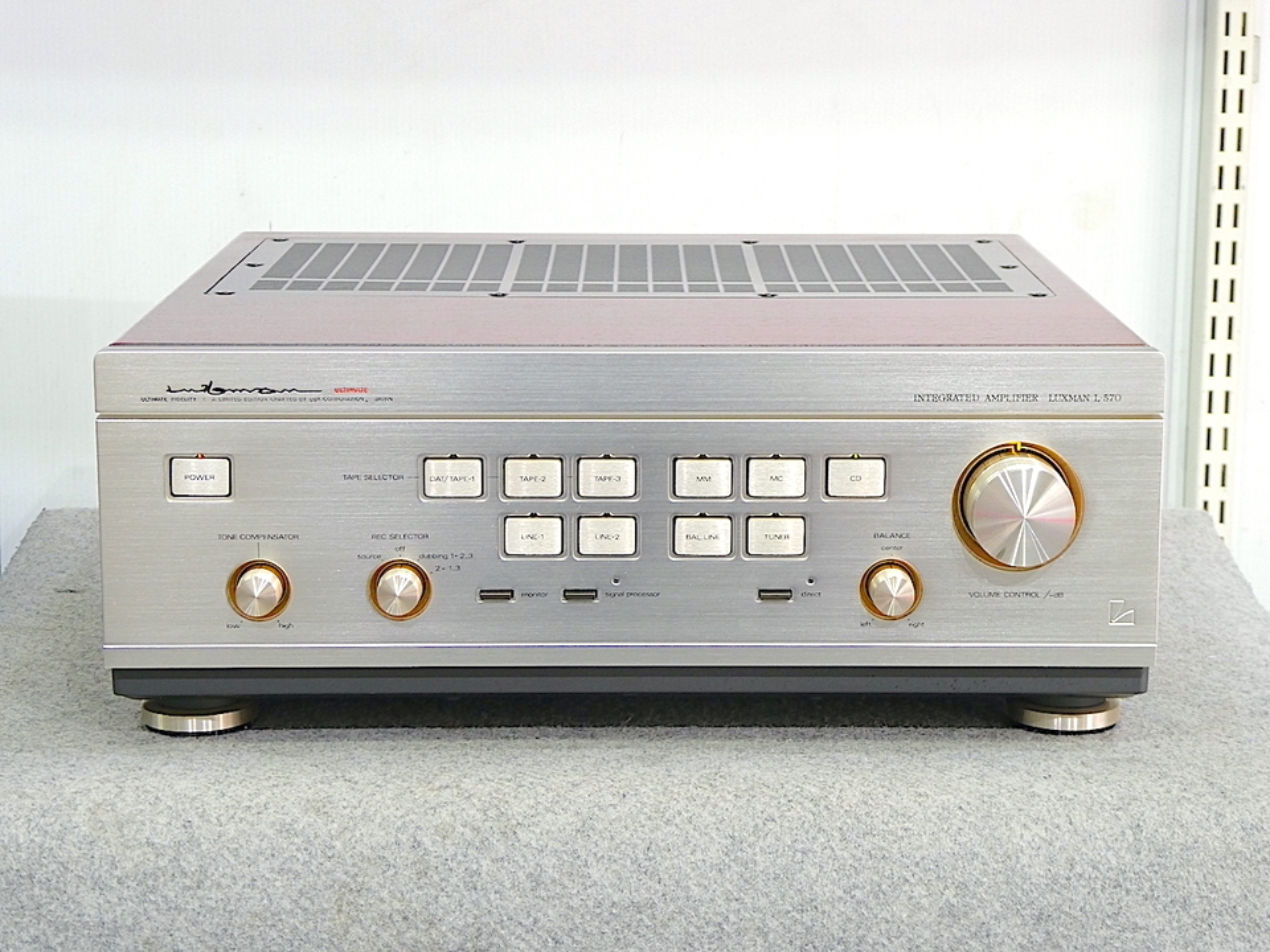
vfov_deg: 19.9
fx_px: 2715
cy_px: 476
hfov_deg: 26.3
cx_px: 635
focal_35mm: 74
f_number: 4.6
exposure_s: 1/10
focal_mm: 13.2
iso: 200
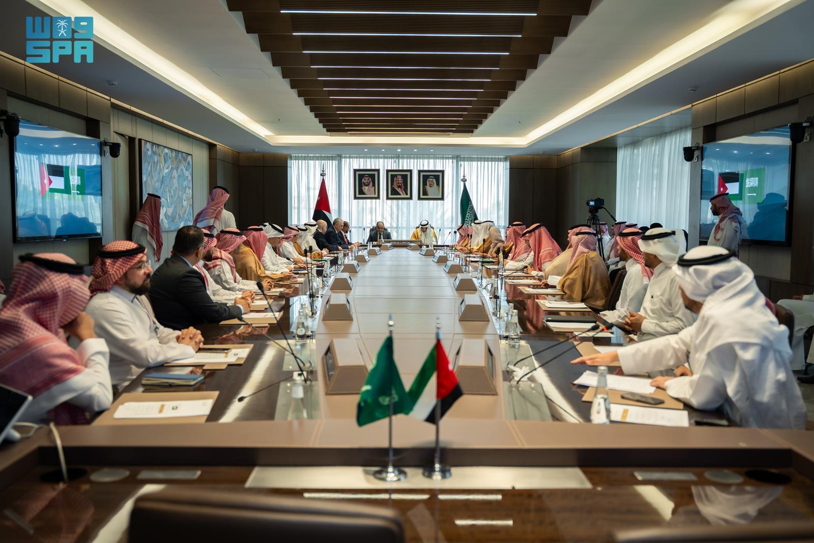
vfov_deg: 40.0
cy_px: 272
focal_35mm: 33
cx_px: 407
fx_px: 746
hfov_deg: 57.2
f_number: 2.8
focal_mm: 33
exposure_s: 1/160
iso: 640
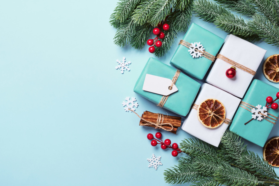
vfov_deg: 18.2
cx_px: 140
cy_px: 93
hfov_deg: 27.0
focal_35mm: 75
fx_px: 581
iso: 160
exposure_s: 1/125
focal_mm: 50
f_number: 10
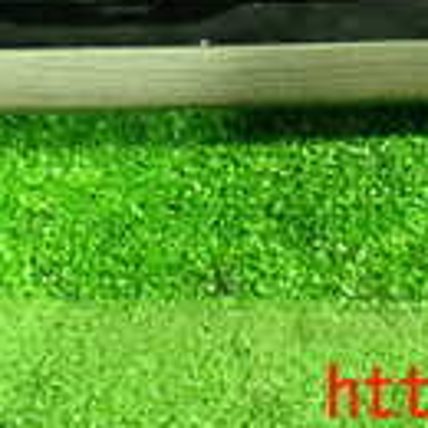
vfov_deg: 11.2
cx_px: 82
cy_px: -303
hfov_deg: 11.8
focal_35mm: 147
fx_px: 2056
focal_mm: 6.37
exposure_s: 1/13
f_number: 2.5
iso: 800
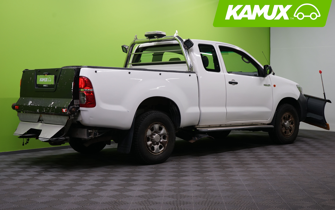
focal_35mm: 55
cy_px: 101
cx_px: 170
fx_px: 502
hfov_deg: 36.9
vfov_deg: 23.6
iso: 400
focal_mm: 53
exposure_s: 1/50
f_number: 5.6
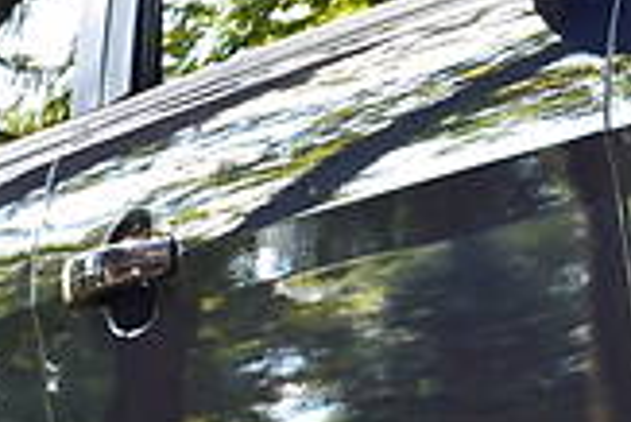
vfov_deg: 4.2
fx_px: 5797
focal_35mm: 330
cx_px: 1157
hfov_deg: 6.1
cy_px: 424
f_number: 8
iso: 400
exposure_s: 1/80
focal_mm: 45
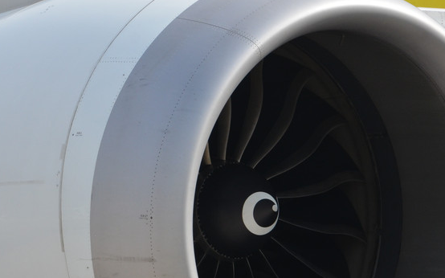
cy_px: 191
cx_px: 184
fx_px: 2825
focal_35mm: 233
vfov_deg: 5.6
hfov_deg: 9.0
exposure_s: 1/500
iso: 400
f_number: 11
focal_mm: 70
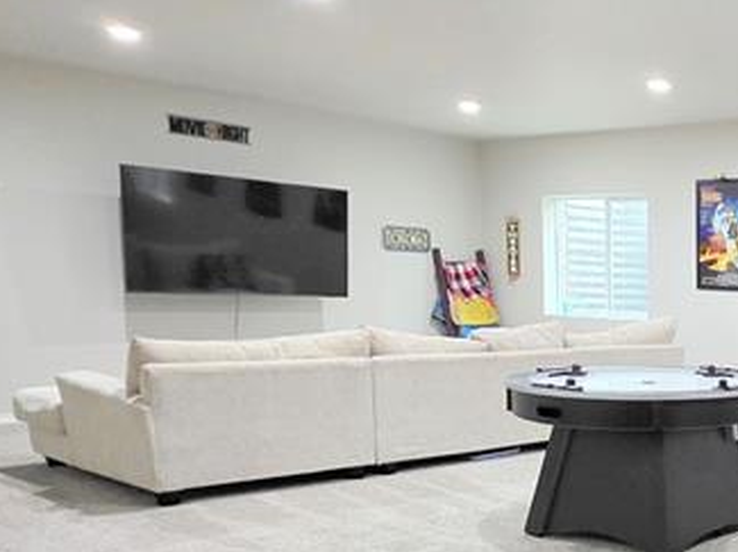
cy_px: 451
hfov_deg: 35.4
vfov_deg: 33.9
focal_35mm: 41
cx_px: 899
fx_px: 873
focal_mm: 2.2
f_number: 1.9
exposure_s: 1/60
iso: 640
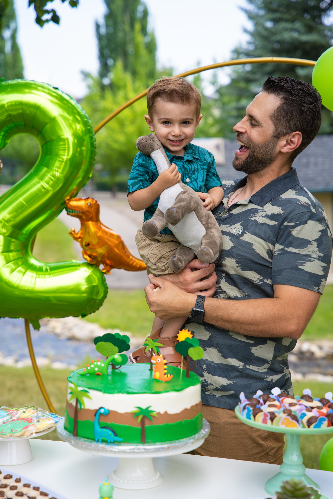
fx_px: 971
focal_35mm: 70
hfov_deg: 19.5
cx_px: 166
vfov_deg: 28.8
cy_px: 250
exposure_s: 1/400
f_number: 3.5
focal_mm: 70
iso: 200
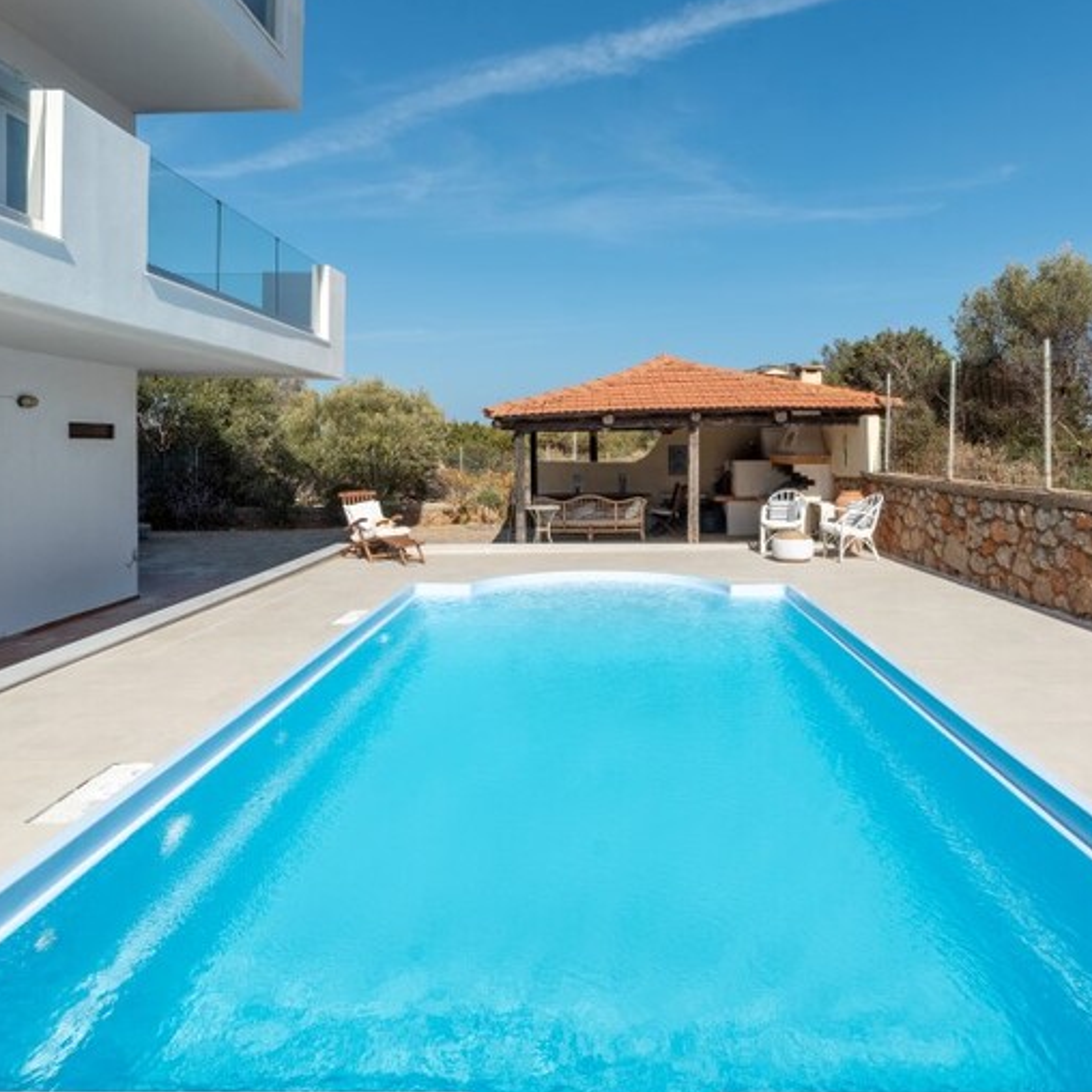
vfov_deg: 64.6
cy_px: 449
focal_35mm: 24
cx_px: 598
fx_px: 857
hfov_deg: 64.9
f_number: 10
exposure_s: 1/320
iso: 100
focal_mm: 14
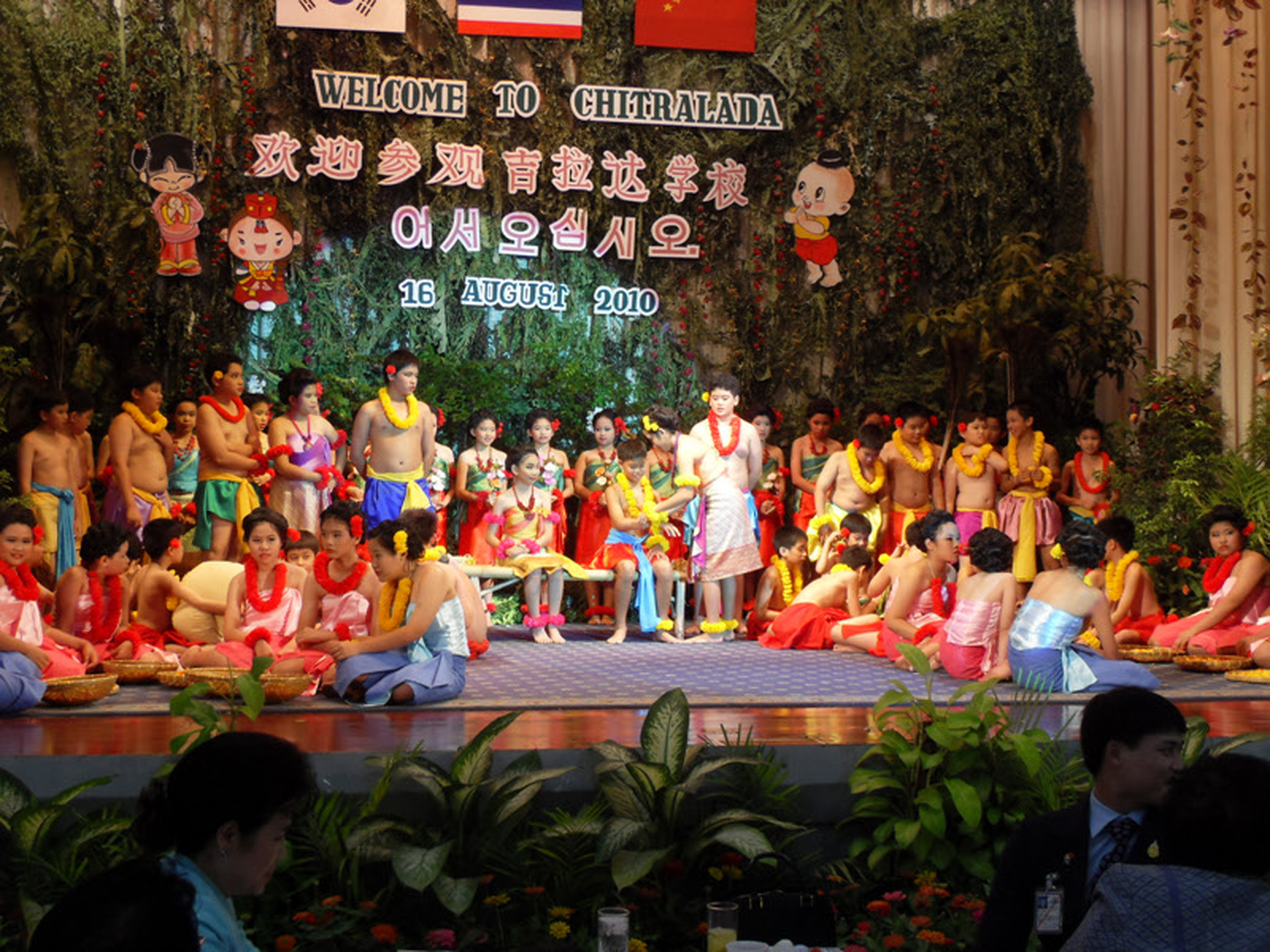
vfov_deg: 26.6
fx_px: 2018
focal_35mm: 55
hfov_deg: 34.9
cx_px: 635
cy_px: 476
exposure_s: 1/60
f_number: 4
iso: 160
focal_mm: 11.8
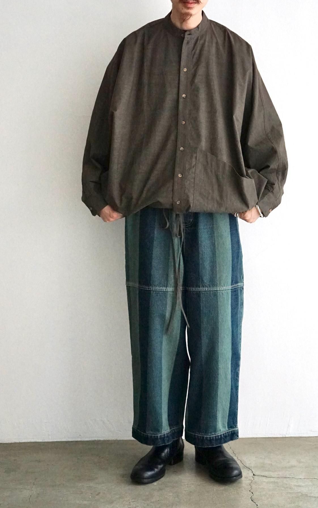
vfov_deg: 47.2
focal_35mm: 42
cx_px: 166
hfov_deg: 30.5
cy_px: 253
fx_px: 582
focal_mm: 41
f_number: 4
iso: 5000
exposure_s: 1/200
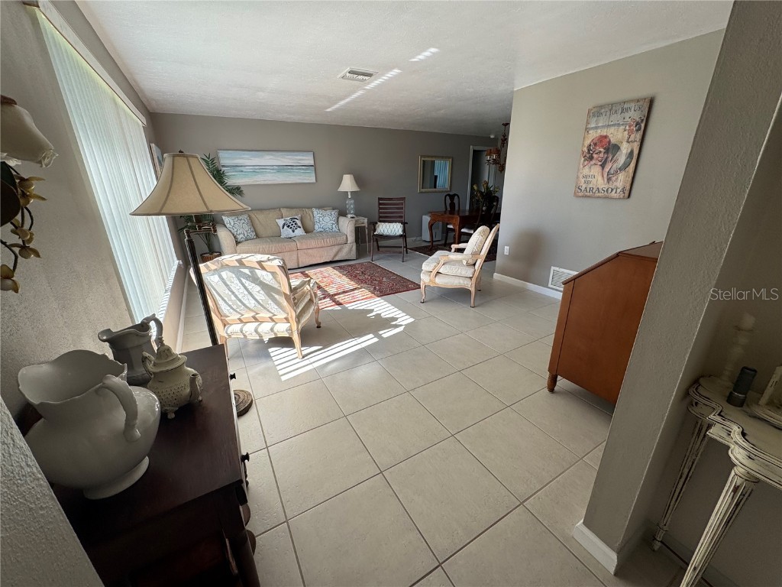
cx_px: 391
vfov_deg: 85.7
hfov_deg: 102.1
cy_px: 294
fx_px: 316
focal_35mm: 14
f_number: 2.2
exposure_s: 1/222
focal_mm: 2.22
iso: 40
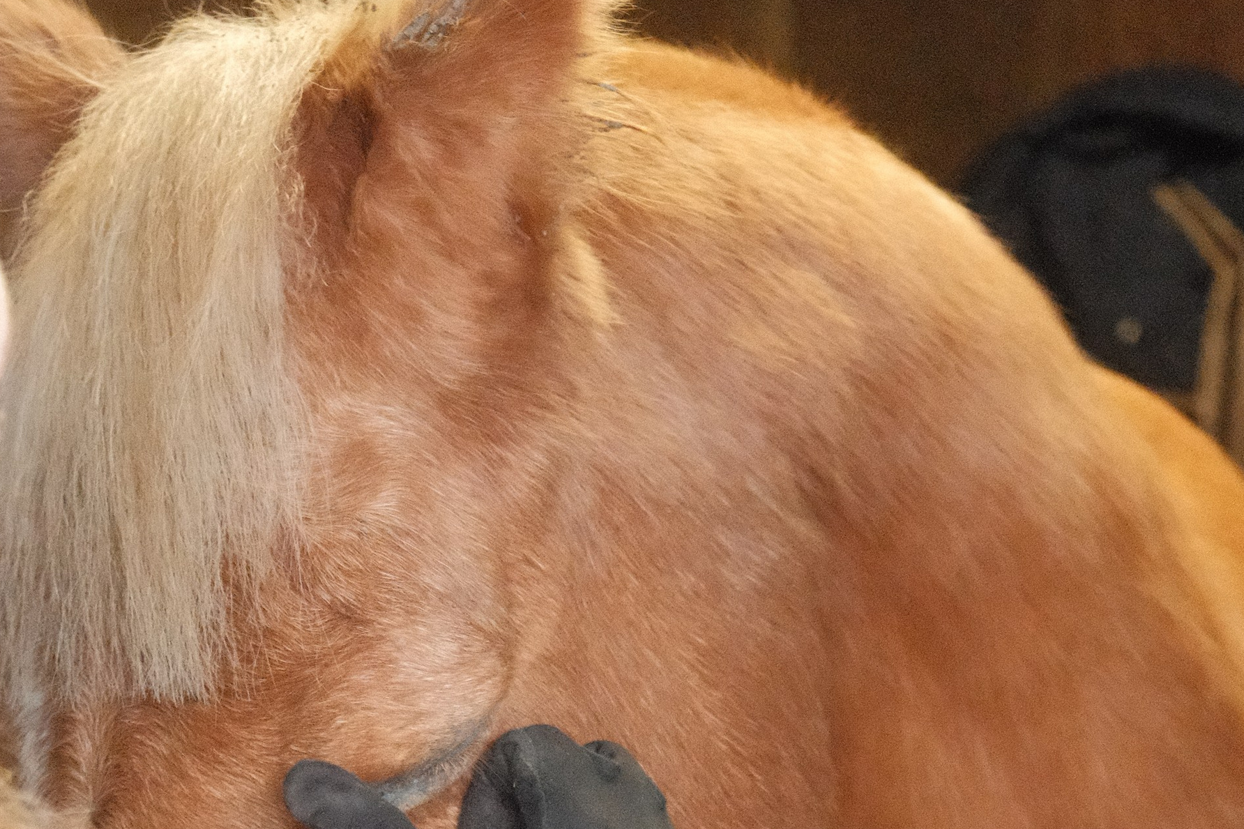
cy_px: 1130
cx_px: 402
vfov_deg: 13.3
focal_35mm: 99
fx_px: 3420
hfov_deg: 20.5
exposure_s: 1/450
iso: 12800
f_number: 2.8
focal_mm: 30.9
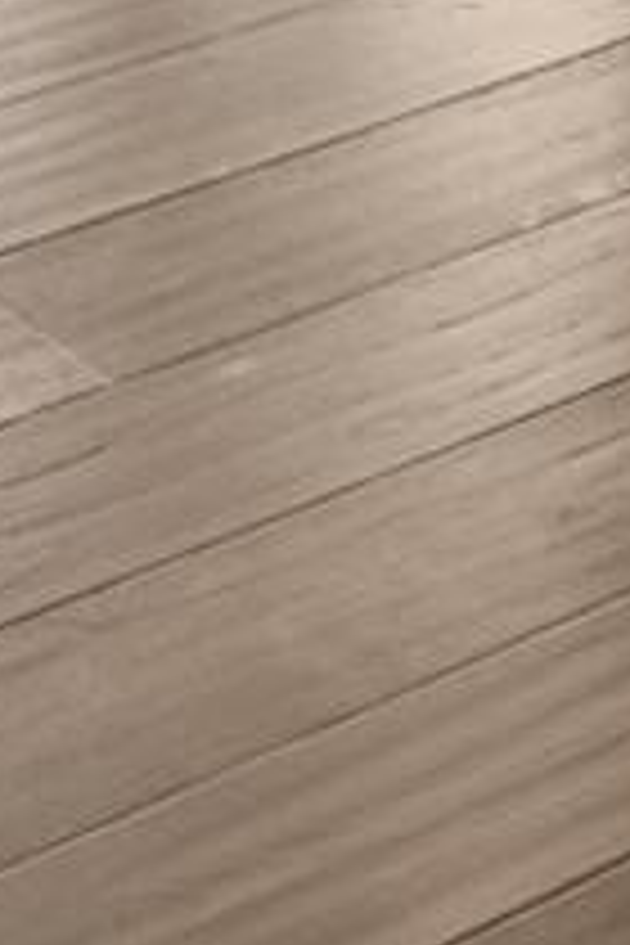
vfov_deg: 9.6
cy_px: -1786
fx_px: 4485
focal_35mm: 171
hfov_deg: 7.3
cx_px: 1768
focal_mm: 17.5
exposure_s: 1/100
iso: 800
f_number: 8
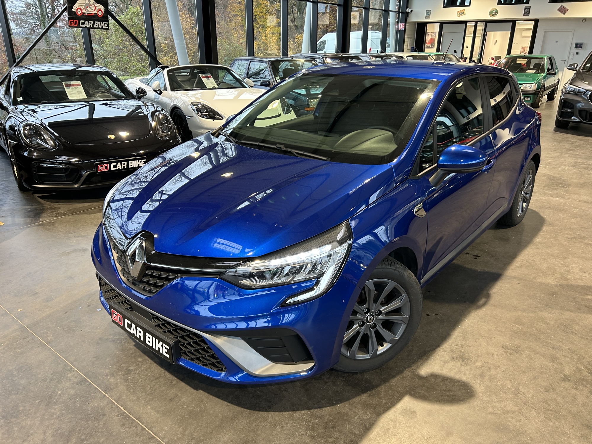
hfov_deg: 67.3
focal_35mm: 26
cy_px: 222
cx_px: 296
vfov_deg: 53.1
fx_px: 445
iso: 125
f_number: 1.5
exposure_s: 1/50
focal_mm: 5.7
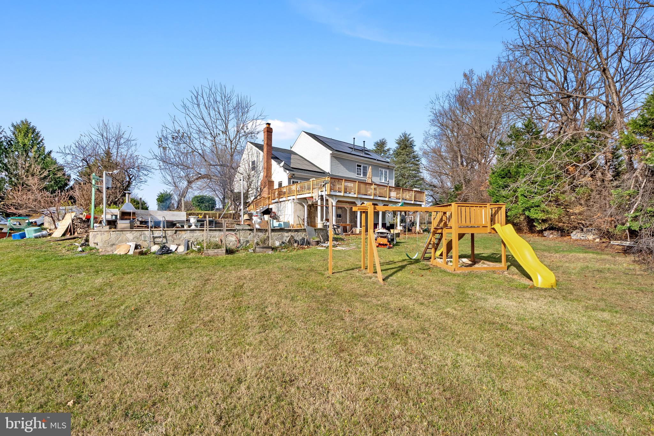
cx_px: 327
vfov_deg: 73.8
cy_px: 218
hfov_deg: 96.7
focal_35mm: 16
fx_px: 291
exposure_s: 1/1000
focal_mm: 16
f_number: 8
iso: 800
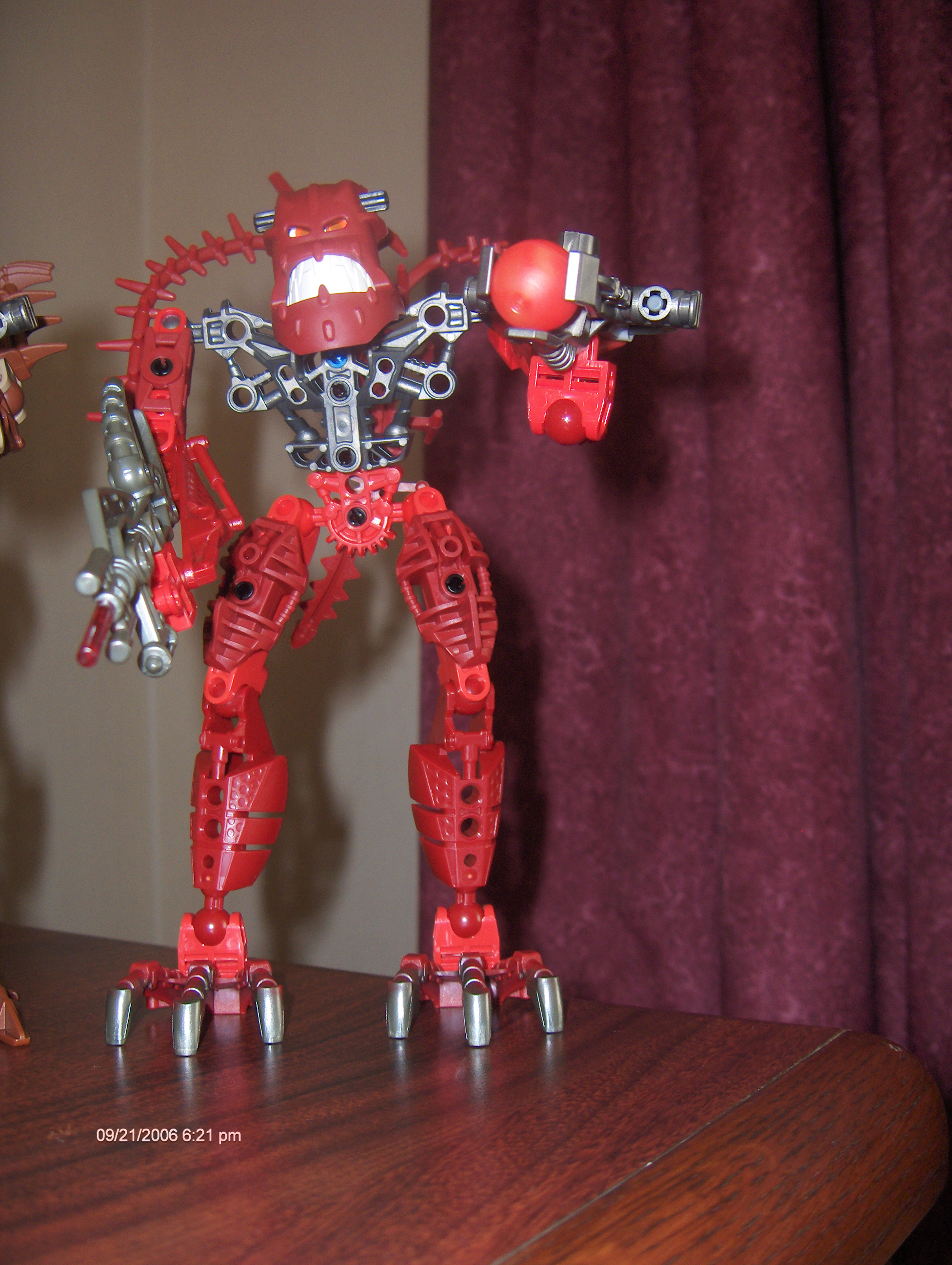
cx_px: 476
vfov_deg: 47.8
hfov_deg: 36.9
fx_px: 1426
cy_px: 632
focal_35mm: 39
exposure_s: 1/60
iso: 100
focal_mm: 8
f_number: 2.8
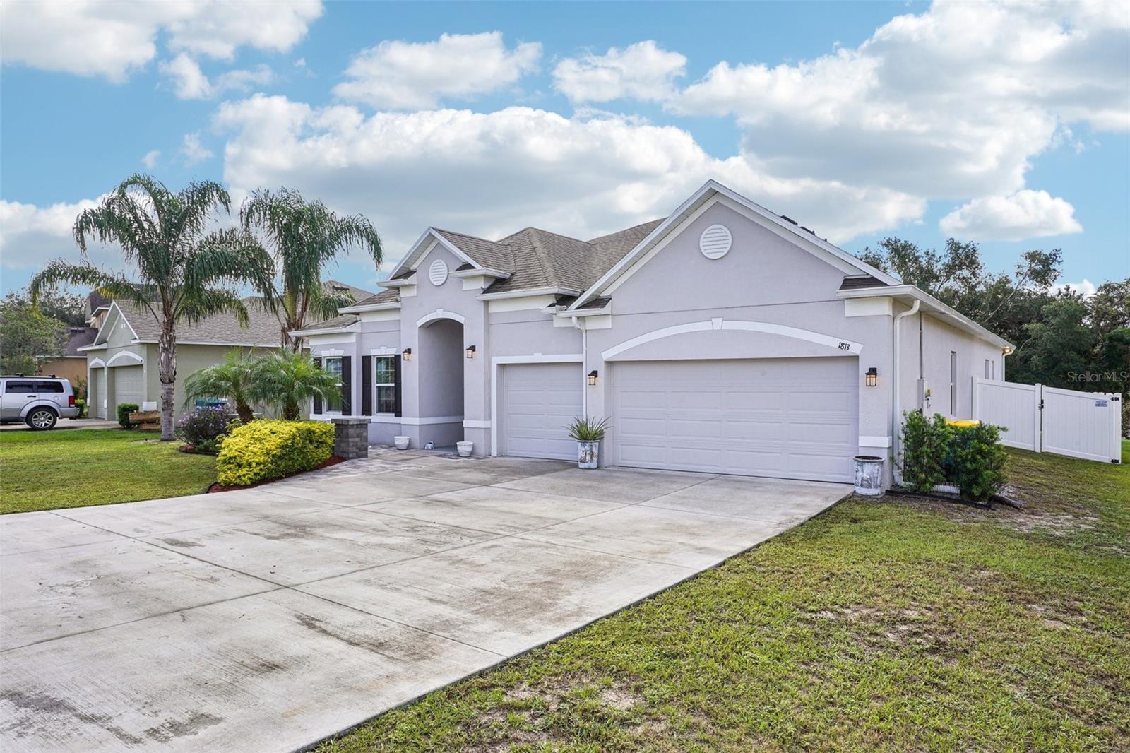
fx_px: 690
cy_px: 376
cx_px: 565
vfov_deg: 57.2
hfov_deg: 78.6
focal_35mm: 22
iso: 100
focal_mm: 22
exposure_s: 1/50
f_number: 18
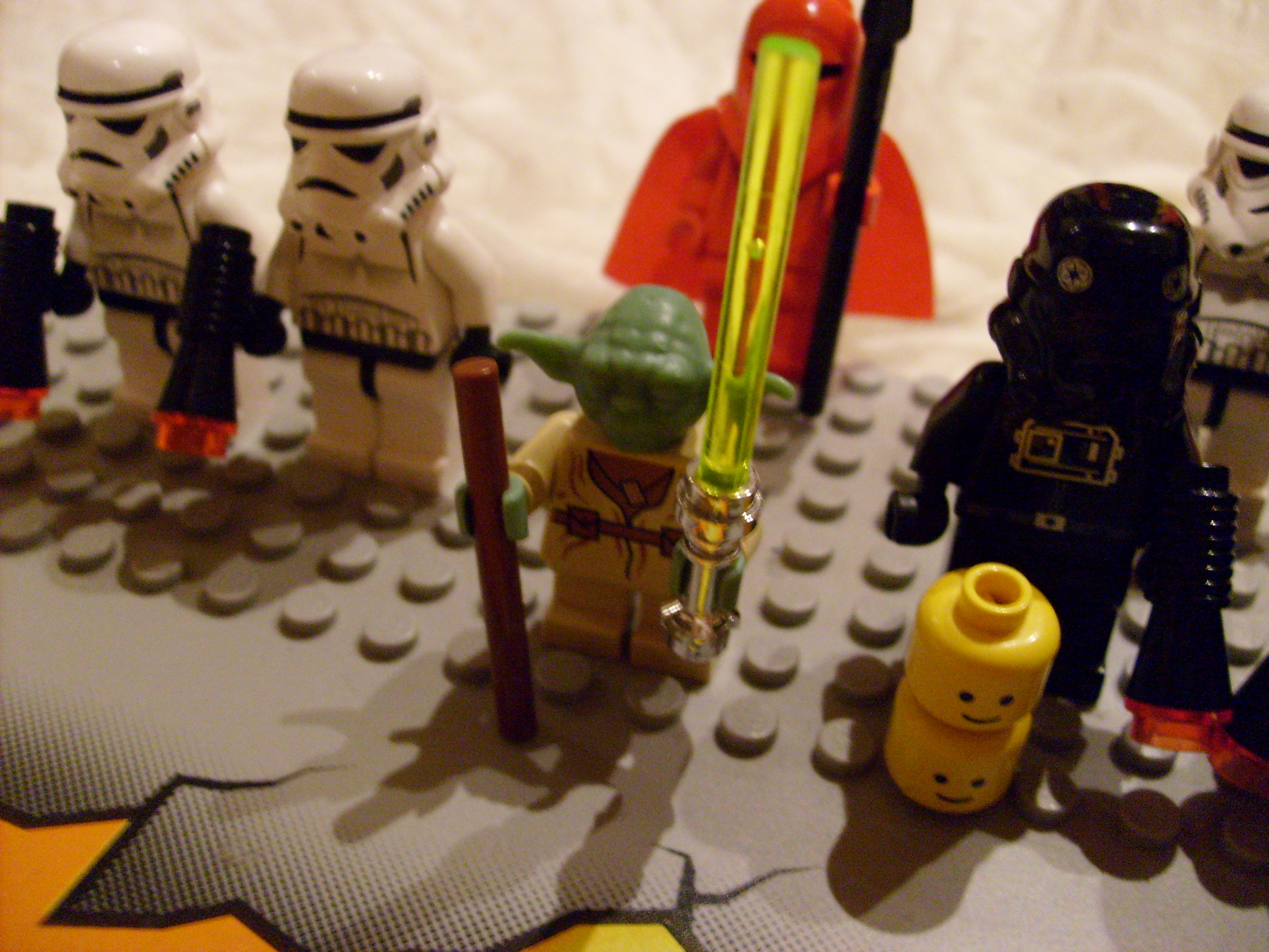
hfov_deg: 52.6
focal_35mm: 35
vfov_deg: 40.7
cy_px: 476
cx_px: 634
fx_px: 1283
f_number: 2.8
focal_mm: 5.8
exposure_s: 1/3
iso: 200
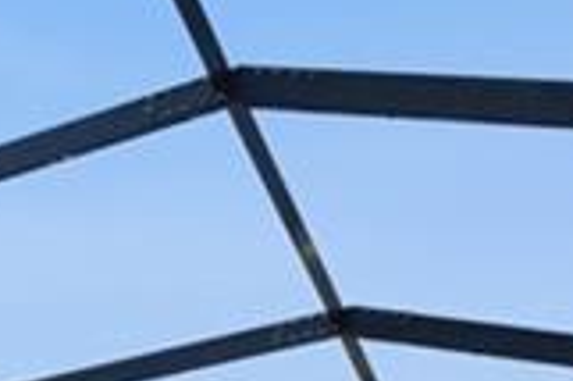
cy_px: 1059
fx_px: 1622
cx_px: -1139
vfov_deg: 10.5
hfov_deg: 11.5
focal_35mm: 102
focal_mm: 16
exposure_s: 1/800
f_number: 9
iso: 400
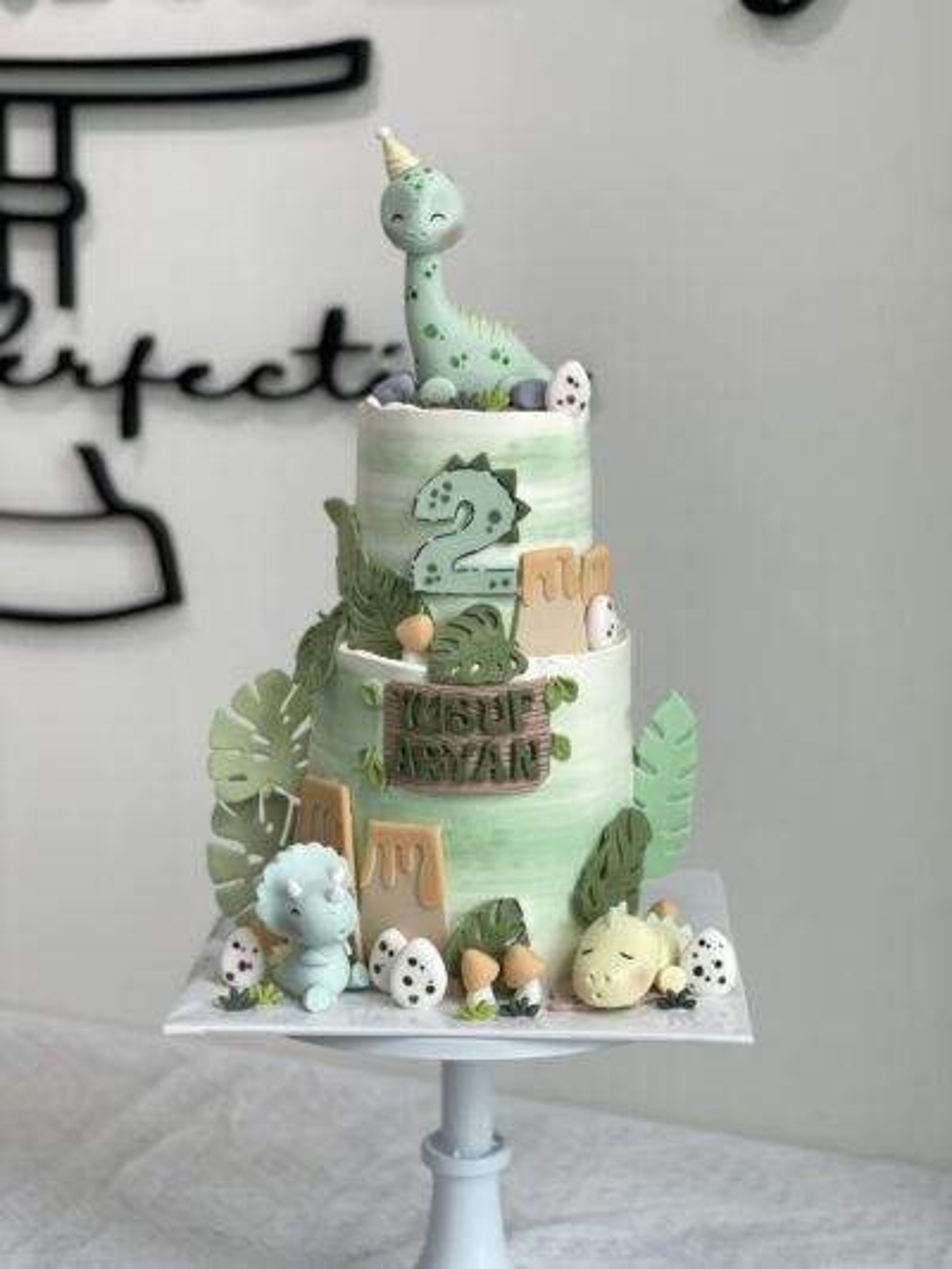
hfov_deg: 22.9
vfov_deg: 30.3
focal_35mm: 64
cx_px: 476
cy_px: 634
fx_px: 2346
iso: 40
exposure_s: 1/100
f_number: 2.2
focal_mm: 7.5
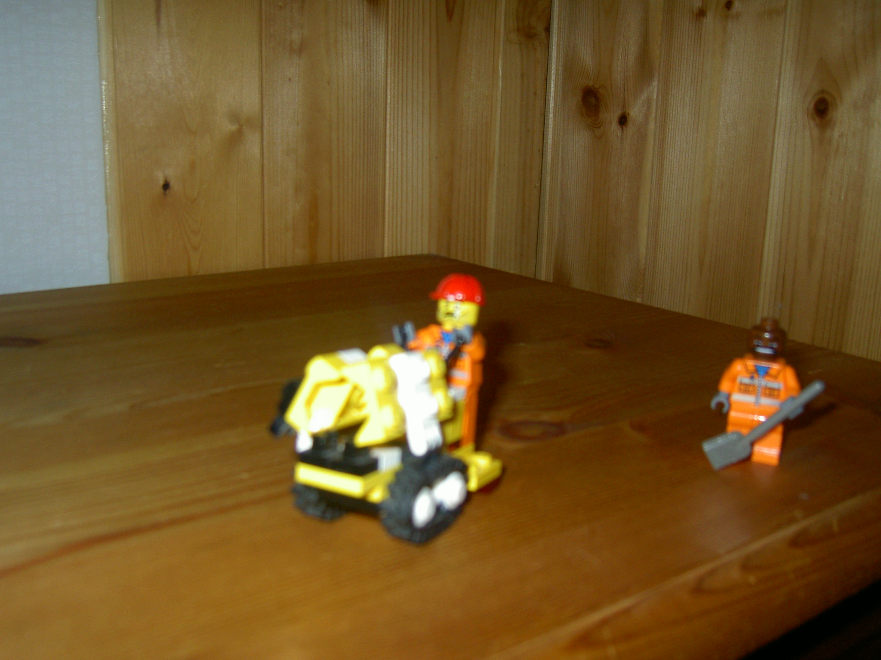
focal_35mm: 34
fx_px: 865
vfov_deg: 41.8
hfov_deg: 54.0
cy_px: 330
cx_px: 440
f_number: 2.8
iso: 100
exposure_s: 1/60
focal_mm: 5.6
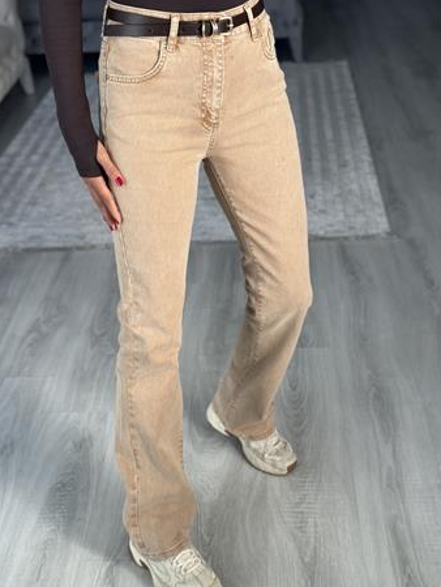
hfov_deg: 27.0
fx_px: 916
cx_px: 201
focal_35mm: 54
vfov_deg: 35.5
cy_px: 312
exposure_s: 1/128
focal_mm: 6.86
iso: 64
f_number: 1.78
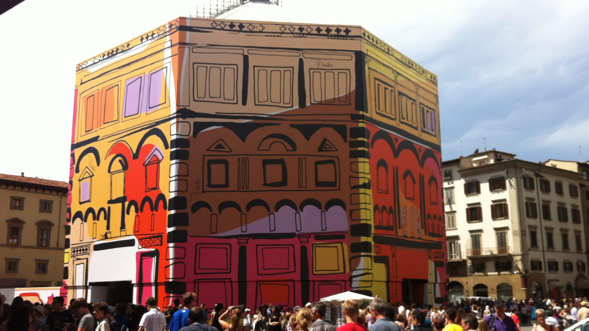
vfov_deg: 30.4
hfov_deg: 51.6
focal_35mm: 39
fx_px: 609
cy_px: 184
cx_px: 288
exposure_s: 1/1160
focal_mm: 3.85
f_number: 2.8
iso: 80
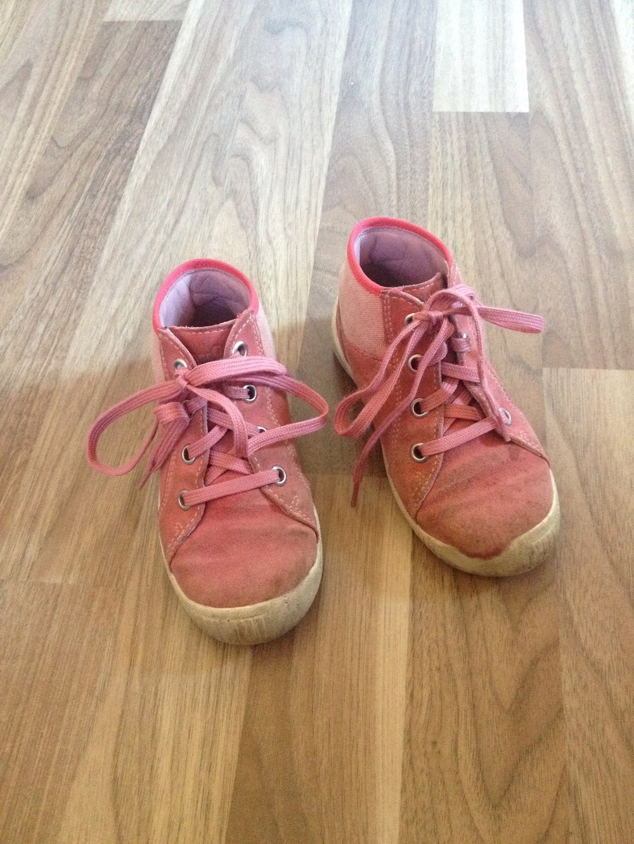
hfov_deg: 40.7
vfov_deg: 52.6
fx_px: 855
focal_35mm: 35
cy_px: 422
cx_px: 317
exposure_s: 1/15
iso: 400
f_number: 2.4
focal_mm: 4.28
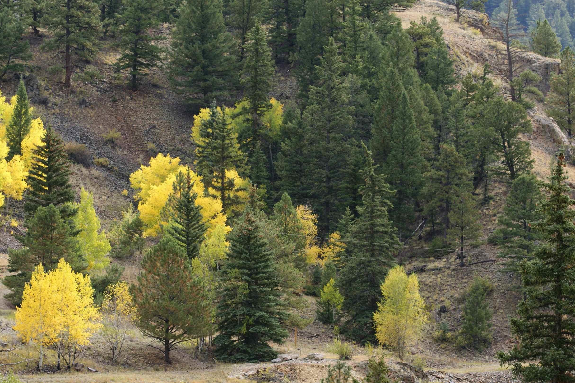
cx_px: 231
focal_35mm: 190
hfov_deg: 10.8
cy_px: 234
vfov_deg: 7.2
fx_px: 3034
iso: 100
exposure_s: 1/200
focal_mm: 100
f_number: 4.5
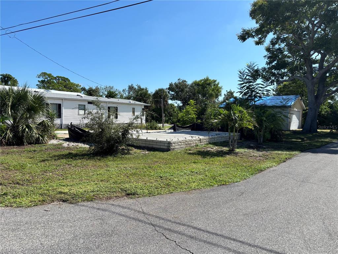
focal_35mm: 26
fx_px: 254
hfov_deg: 67.3
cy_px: 127
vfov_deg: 53.1
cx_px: 169
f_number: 1.6
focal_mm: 5.96
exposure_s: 1/3413
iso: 50
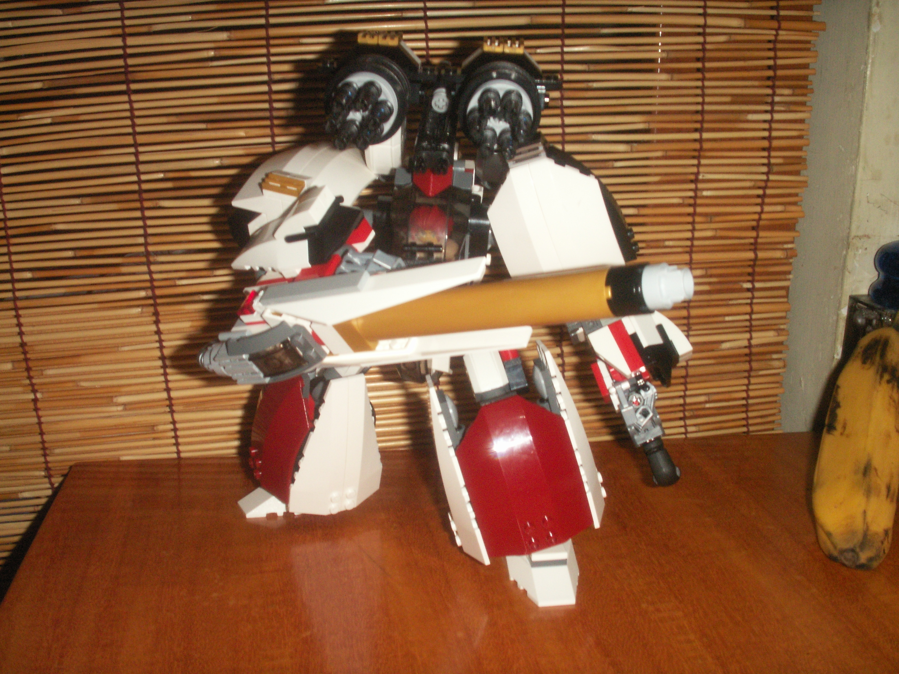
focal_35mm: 37
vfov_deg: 38.7
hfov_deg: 50.1
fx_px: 961
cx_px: 450
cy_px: 337
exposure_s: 1/40
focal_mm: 7.7
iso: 160
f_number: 7.1
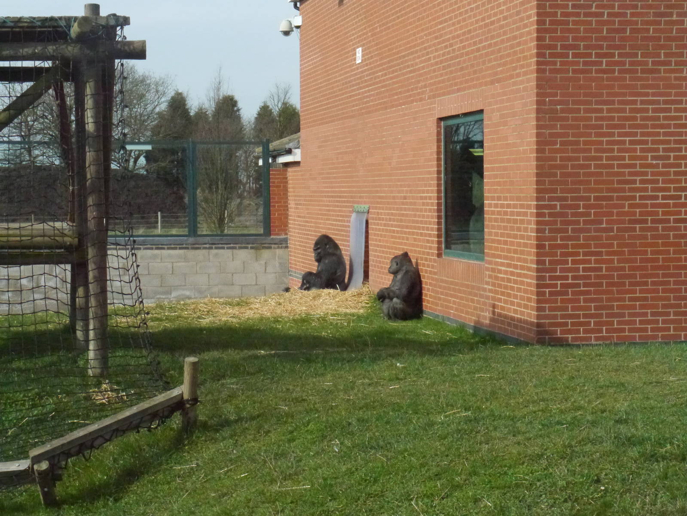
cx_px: 344
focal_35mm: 84
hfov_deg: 23.3
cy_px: 258
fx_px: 1668
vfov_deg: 17.6
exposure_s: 1/2500
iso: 6400
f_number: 14
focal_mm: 42
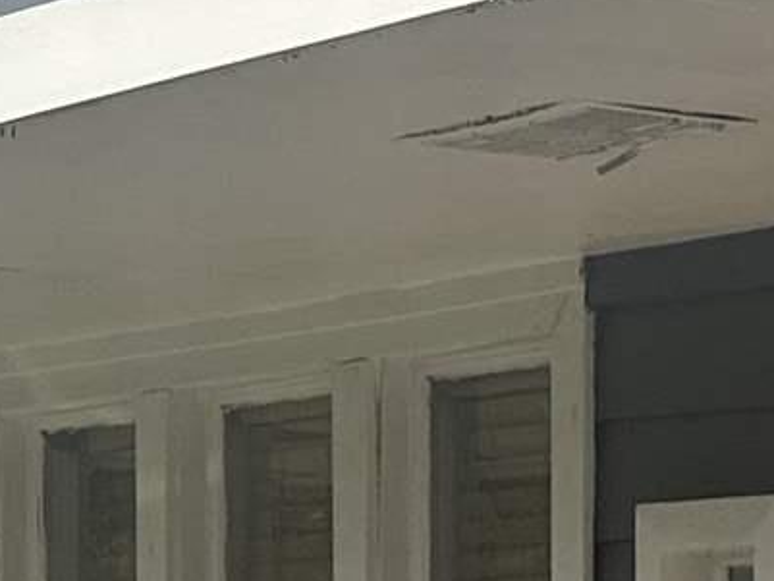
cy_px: 975
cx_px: 2181
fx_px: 4115
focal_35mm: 184
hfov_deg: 9.0
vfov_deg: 7.9
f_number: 1.78
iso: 80
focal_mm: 6.86
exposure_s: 1/4762
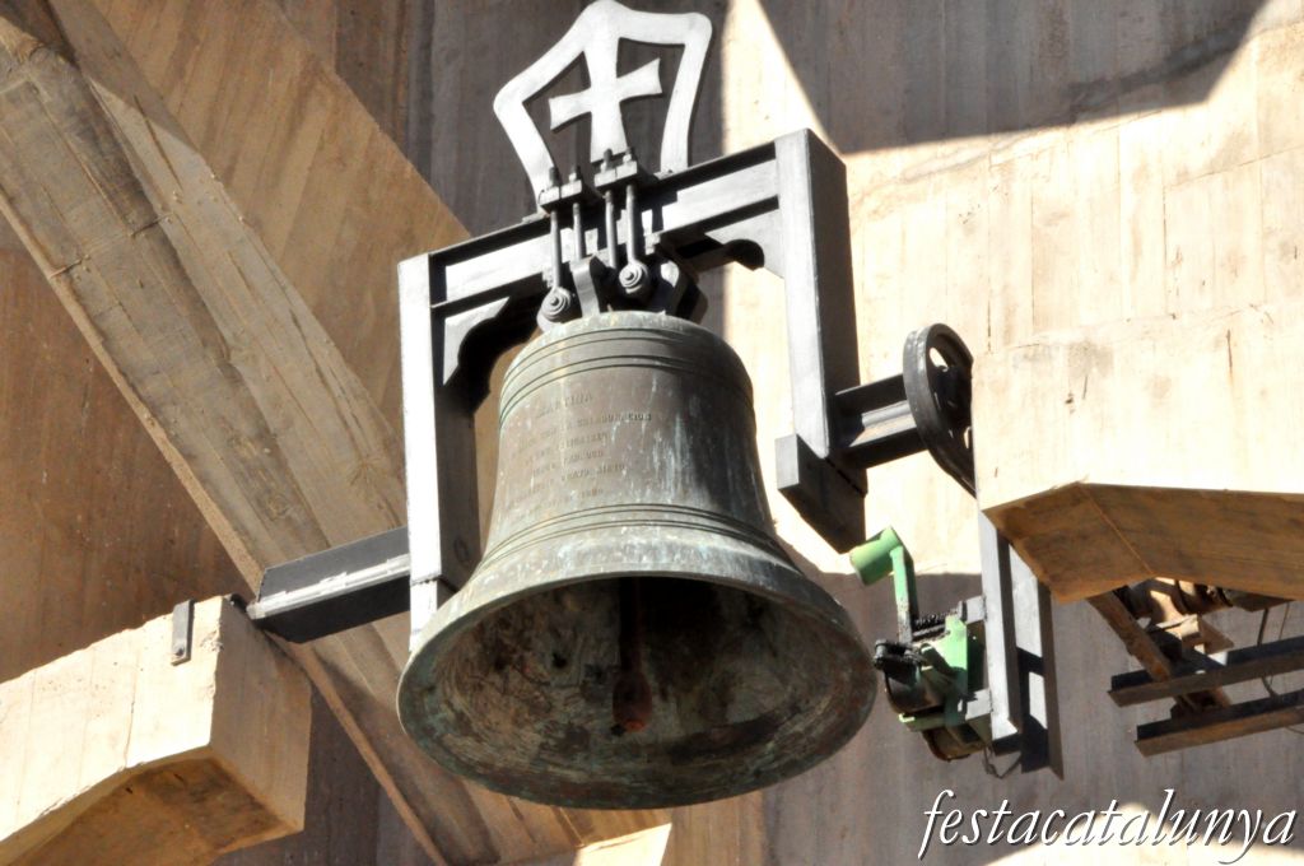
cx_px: 652
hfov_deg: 13.1
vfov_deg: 8.7
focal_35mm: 158
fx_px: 5698
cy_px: 433
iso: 3200
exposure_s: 1/200
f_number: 36
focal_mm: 105
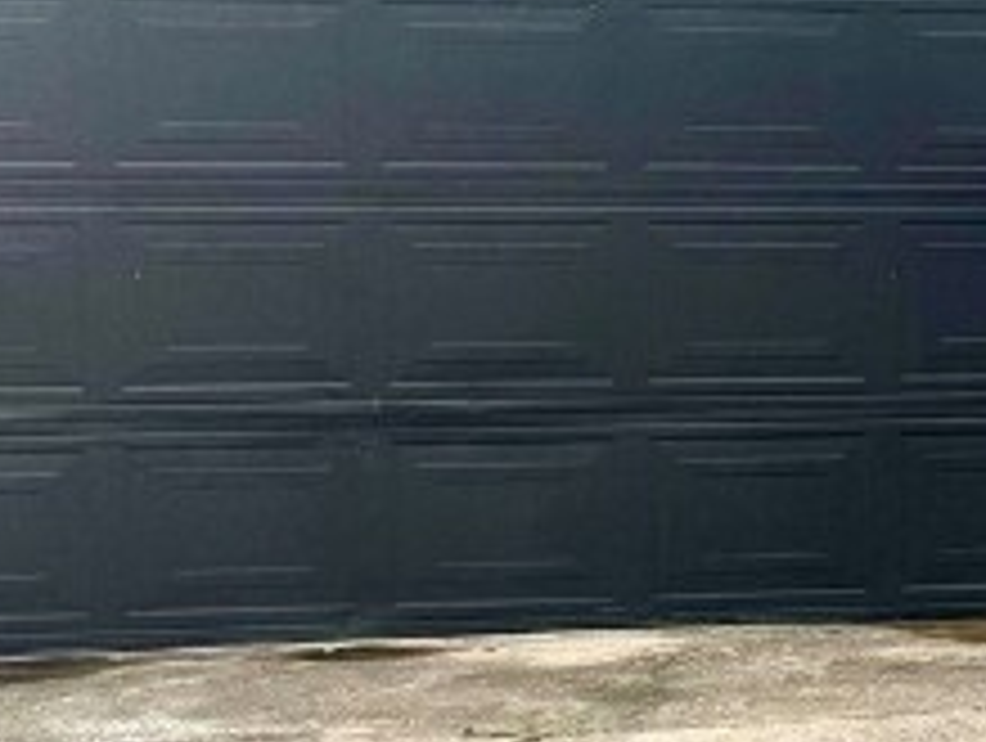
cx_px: 1801
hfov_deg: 15.1
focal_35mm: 112
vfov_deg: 13.3
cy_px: 315
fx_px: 3195
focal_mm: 6.76
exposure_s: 1/4310
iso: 80
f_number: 1.78
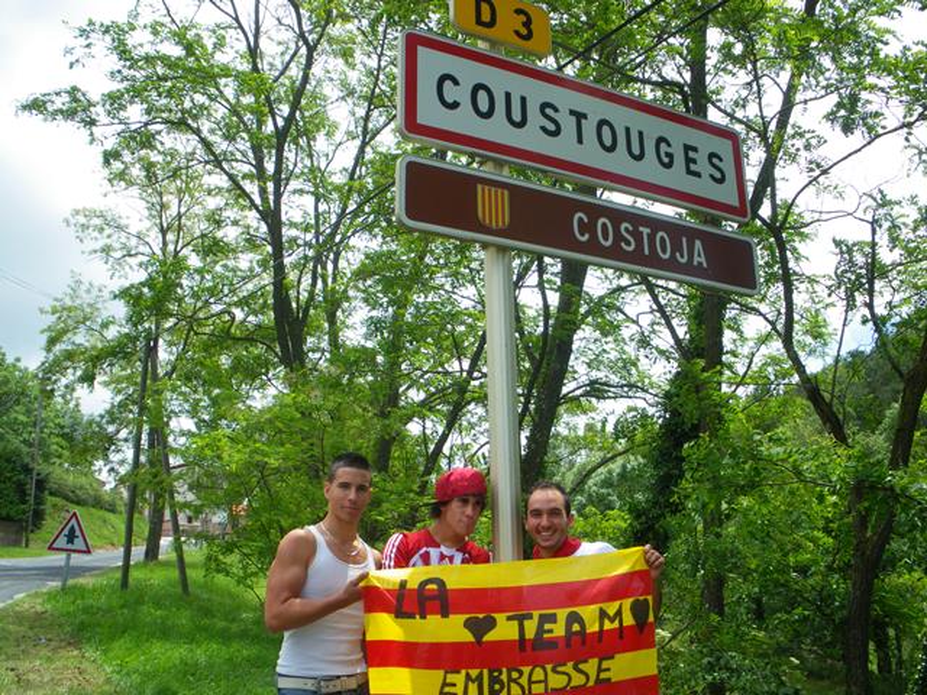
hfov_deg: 51.4
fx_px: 964
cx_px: 464
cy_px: 348
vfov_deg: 39.7
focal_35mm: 36
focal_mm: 6.3
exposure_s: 1/160
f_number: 5.4
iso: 64
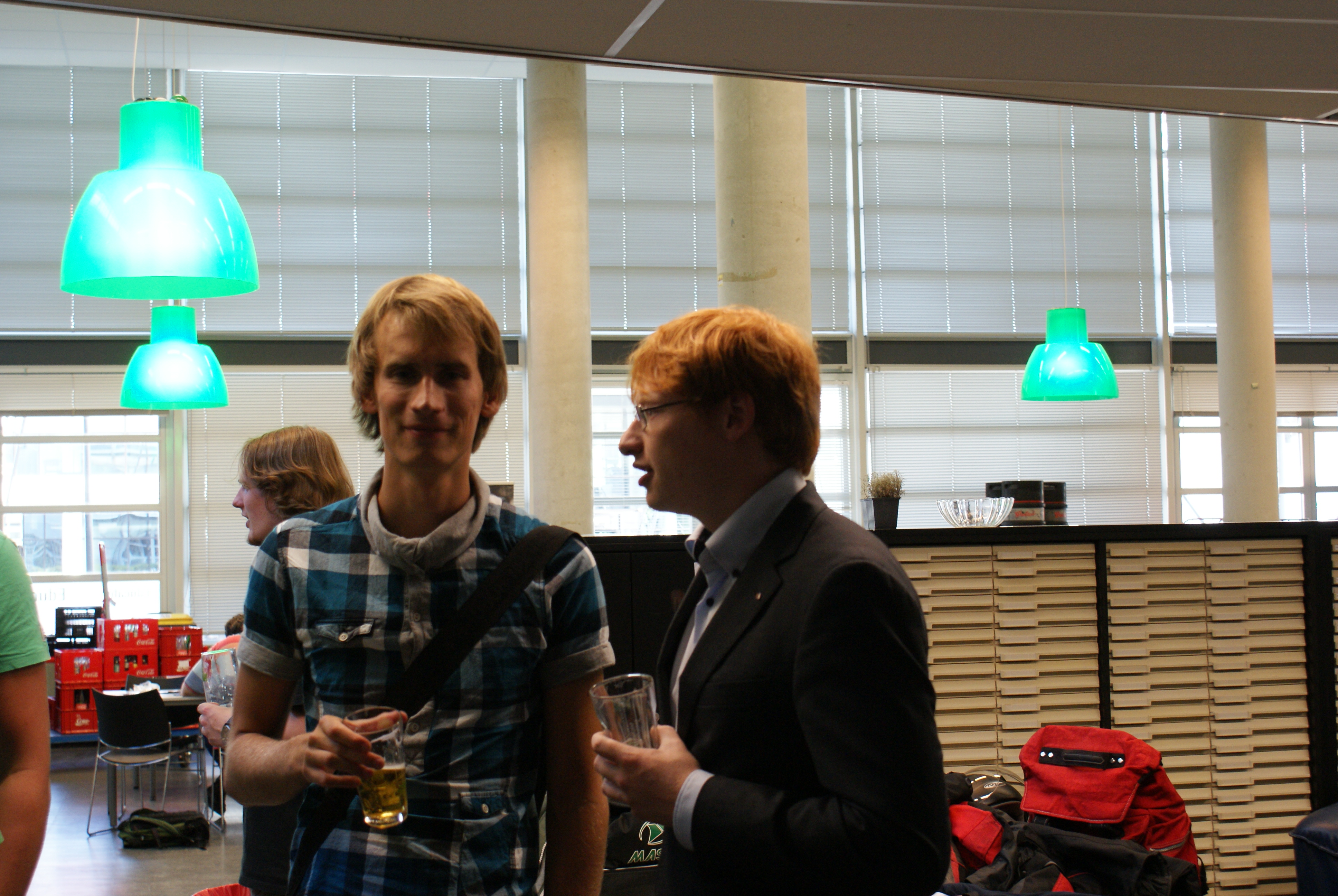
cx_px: 669
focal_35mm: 52
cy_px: 448
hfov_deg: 37.8
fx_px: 1954
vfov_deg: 25.8
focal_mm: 35
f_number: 5.6
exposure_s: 1/30
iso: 400
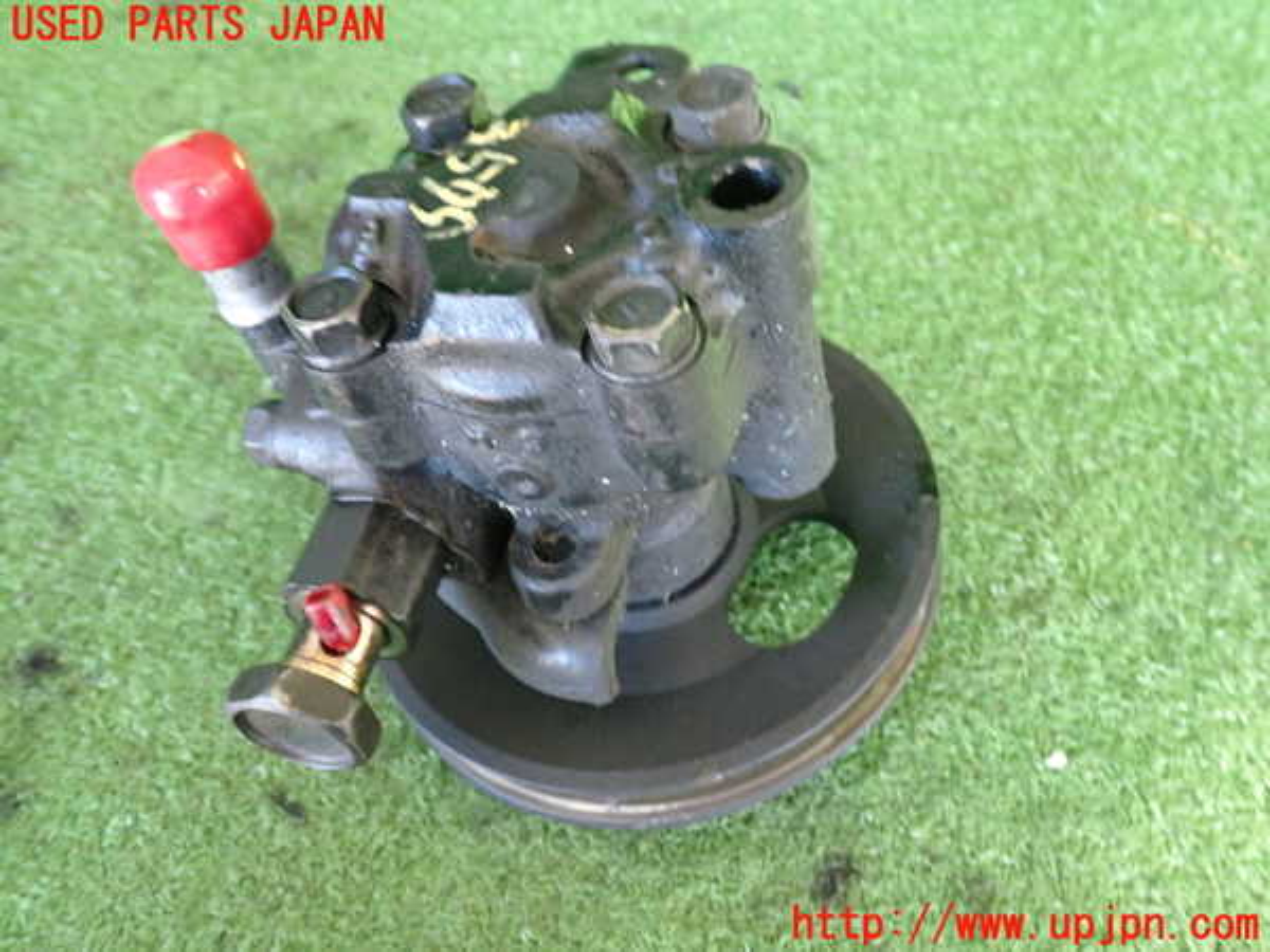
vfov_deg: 44.2
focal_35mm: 32
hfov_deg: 56.8
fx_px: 1174
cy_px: 476
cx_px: 635
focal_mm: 5.79
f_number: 2.4
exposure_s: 1/30
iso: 500
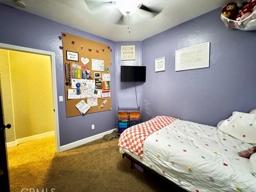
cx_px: 123
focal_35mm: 15
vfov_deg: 81.8
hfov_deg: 98.1
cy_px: 96
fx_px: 111
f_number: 2.2
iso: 2000
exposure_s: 1/24
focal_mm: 2.22
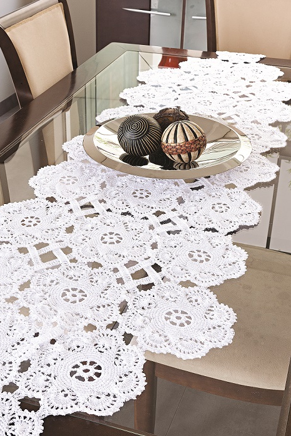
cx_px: 112
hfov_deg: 25.5
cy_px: 267
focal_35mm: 53
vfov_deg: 37.3
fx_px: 643
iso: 100
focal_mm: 35
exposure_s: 1/8
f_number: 11
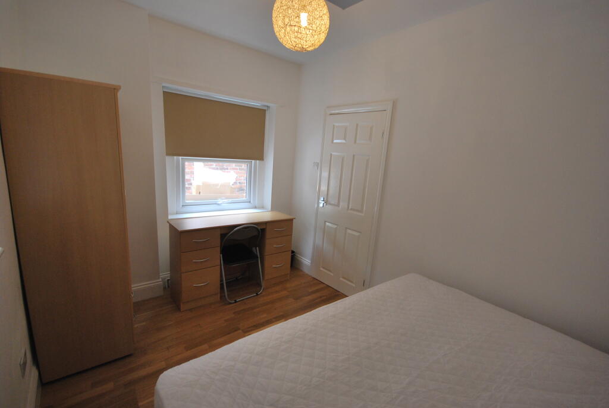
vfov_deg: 77.6
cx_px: 304
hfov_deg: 100.3
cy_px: 204
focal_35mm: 15
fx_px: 254
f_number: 4
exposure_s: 1/60
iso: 320
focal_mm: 10
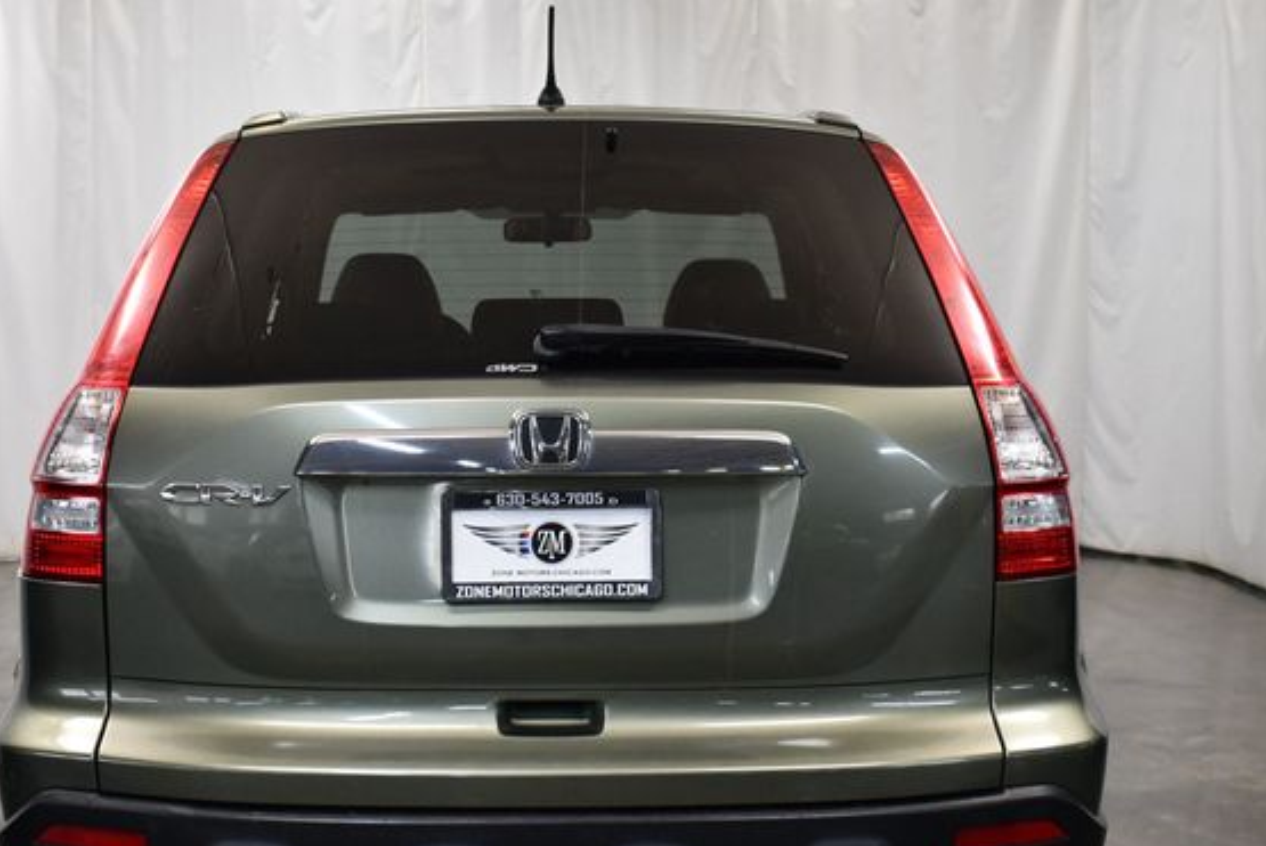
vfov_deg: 22.6
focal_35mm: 60
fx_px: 2112
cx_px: 559
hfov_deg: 33.3
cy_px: 486
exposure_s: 1/125
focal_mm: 26
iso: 1000
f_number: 4
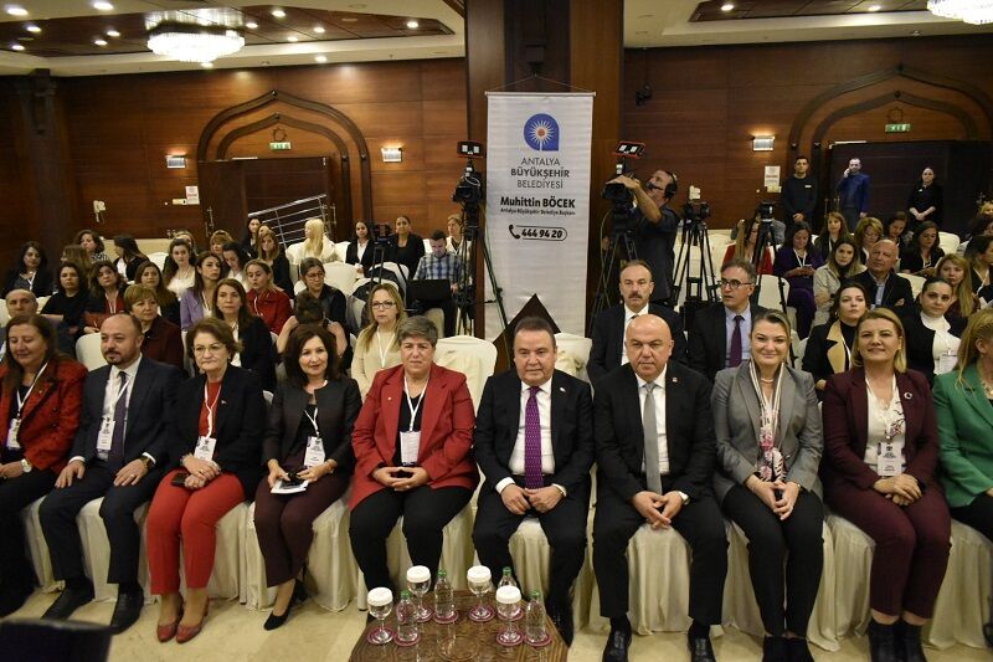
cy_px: 331
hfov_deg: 67.4
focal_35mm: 27
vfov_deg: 47.9
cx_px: 496
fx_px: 745
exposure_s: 1/125
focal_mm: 18
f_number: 3.5
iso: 5000
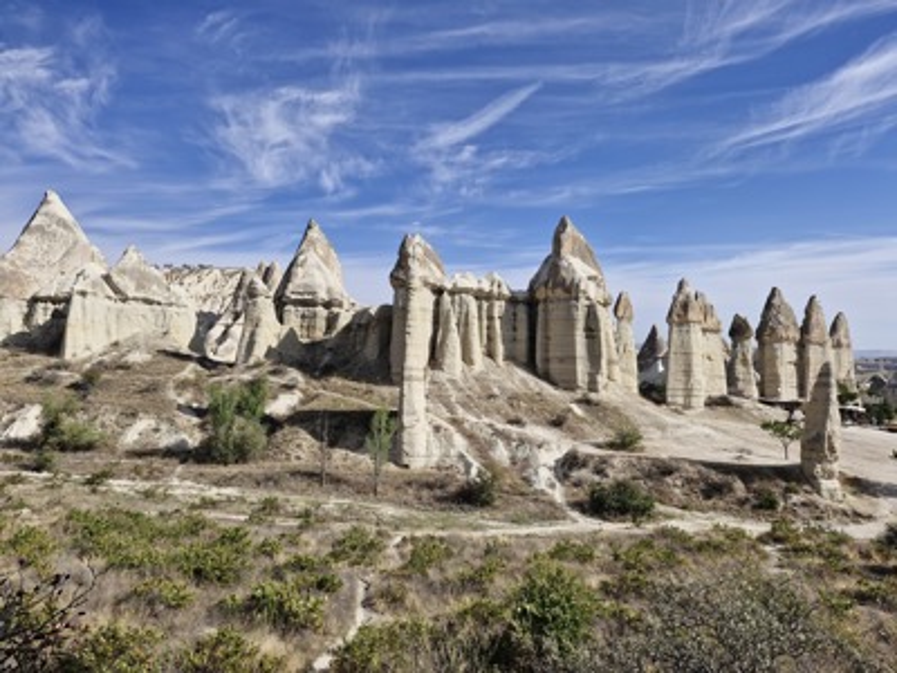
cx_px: 448
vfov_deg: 58.9
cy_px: 336
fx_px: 596
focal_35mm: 23
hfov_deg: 73.9
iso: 50
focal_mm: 5.54
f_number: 1.8
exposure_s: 1/2824
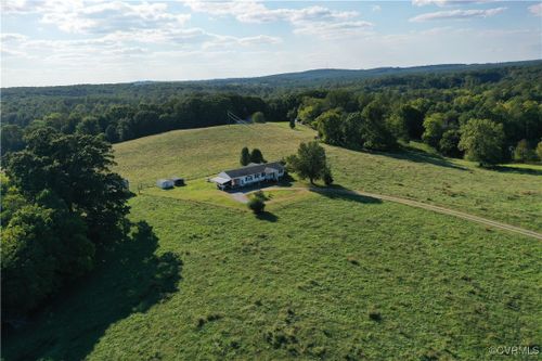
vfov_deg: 46.4
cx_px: 271
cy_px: 180
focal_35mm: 28
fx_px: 421
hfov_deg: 65.5
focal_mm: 10.26
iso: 100
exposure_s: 1/1000
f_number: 5
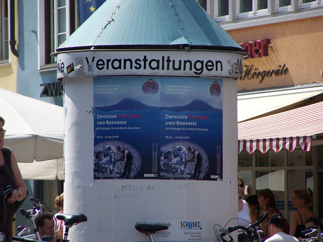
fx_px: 3546
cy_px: 121
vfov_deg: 3.9
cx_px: 162
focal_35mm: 380
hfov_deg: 5.2
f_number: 3.7
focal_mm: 63
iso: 80
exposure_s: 1/800
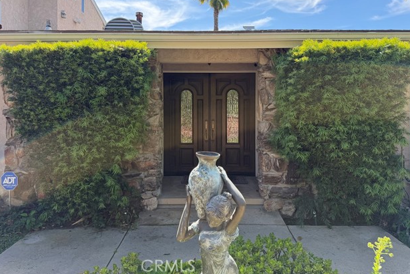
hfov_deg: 69.4
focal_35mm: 26
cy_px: 115
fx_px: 296
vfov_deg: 49.4
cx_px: 206
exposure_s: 1/1689
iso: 100
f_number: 1.78
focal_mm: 6.76
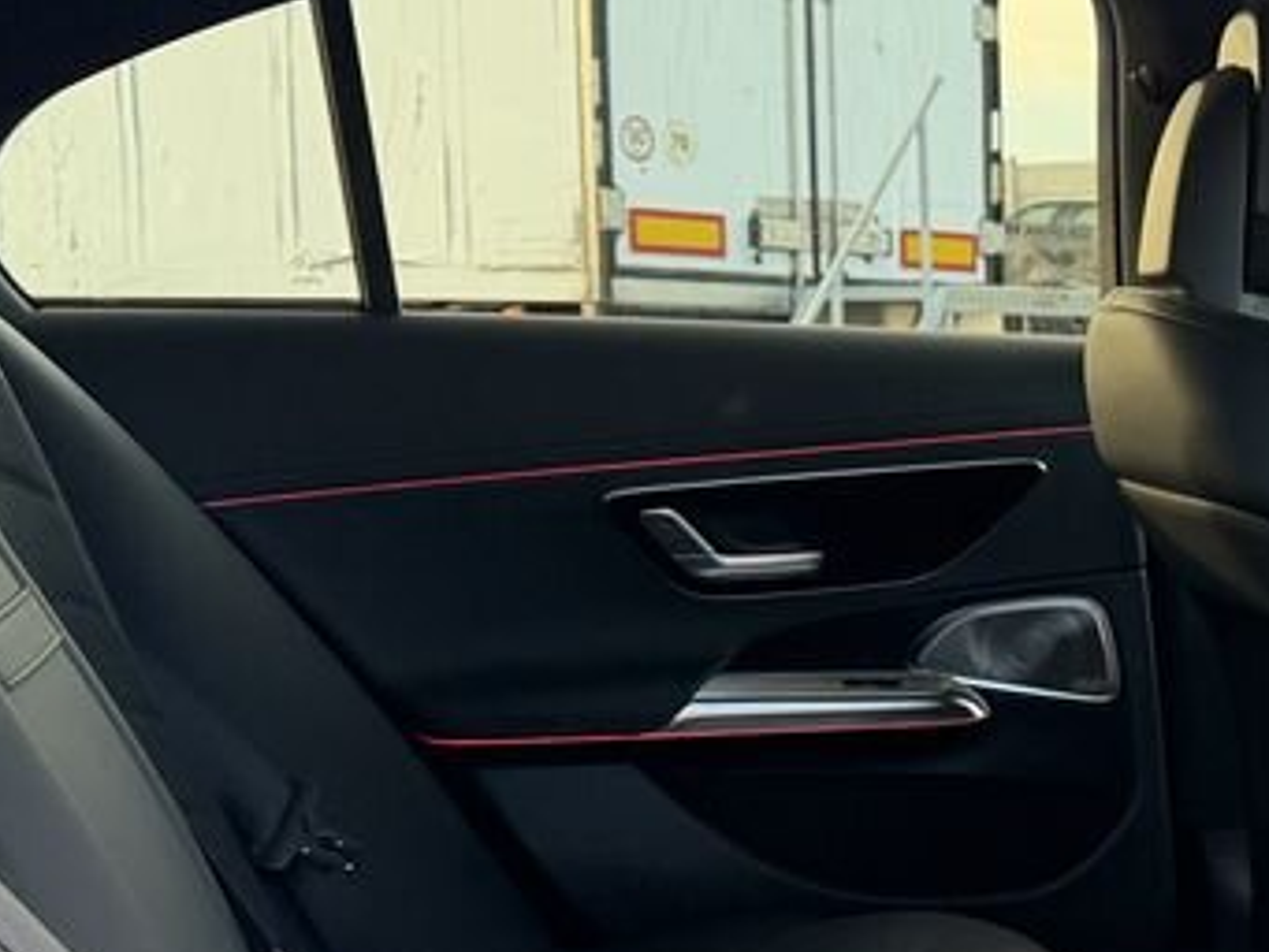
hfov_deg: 25.0
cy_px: 770
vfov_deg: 20.2
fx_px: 2640
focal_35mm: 72
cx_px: 1414
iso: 200
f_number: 1.78
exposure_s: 1/95
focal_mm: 6.76
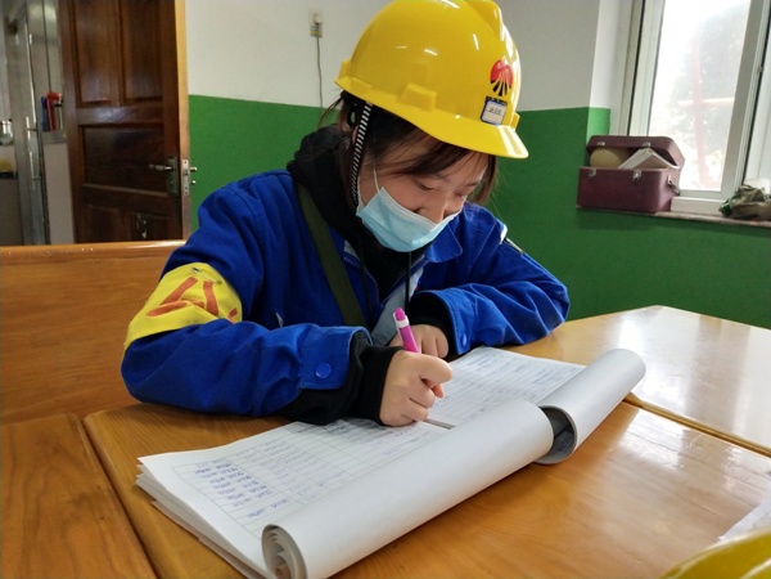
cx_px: 386
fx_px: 668
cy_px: 290
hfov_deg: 60.0
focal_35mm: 30
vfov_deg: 46.8
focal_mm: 3.95
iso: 399
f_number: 1.8
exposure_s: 1/50
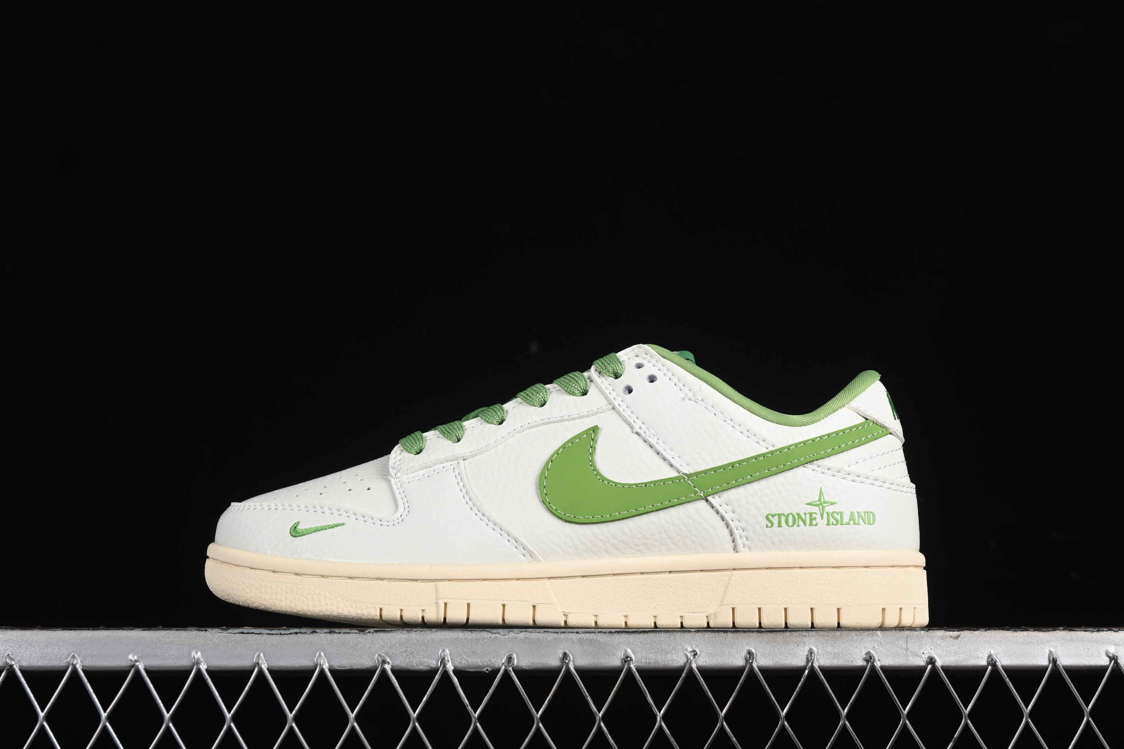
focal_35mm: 75
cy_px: 374
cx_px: 562
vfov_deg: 18.2
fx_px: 2341
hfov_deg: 27.0
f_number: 8
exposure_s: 1/160
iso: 160
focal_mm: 50
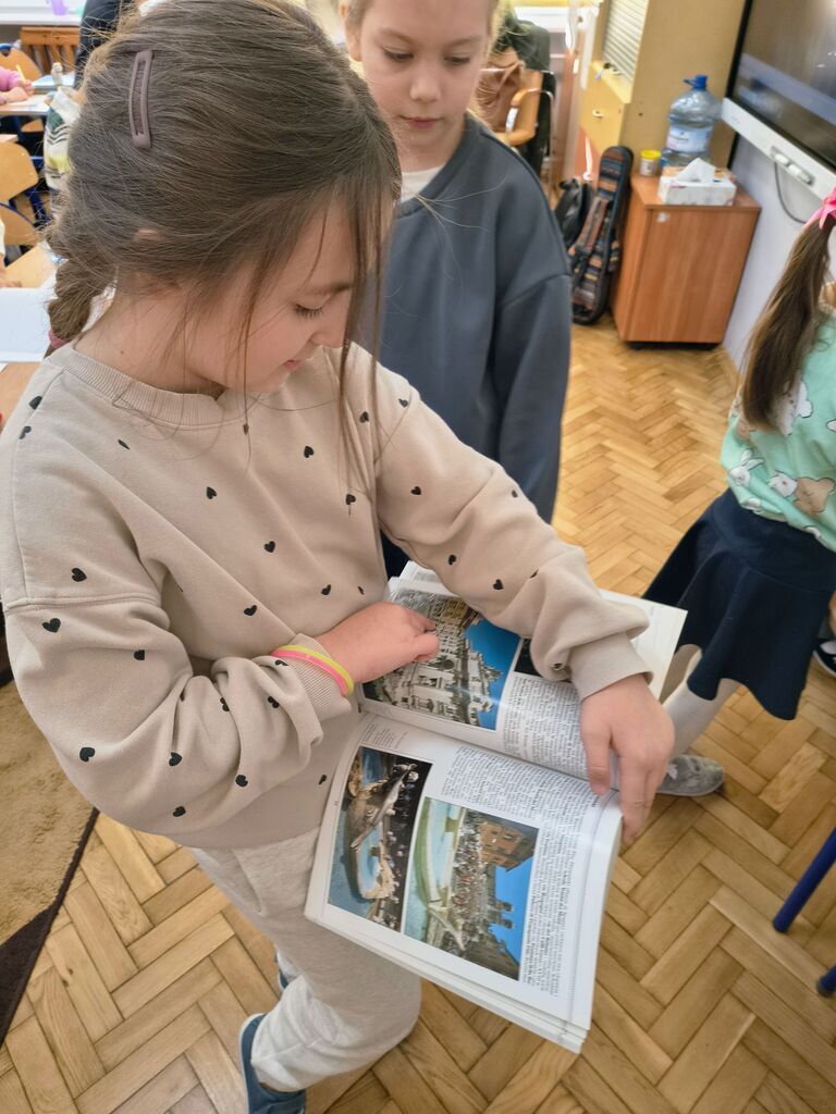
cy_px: 557
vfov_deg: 73.9
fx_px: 741
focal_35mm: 23
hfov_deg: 58.9
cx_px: 418
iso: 361
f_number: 1.8
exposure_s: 1/100
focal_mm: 5.56
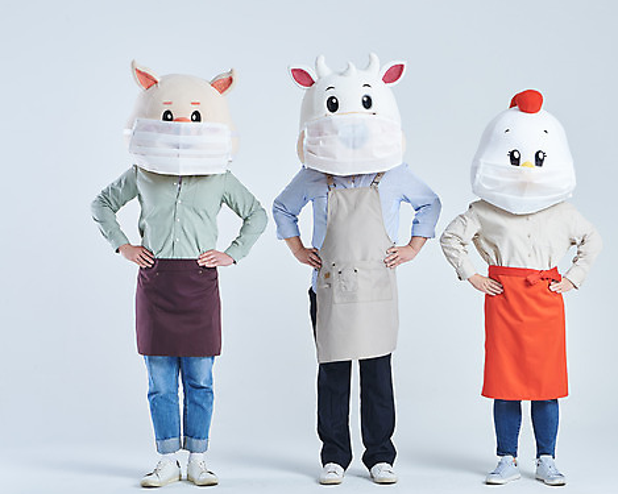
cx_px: 352
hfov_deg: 31.4
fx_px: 1097
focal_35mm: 60
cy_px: 246
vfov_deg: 25.4
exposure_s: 1/125
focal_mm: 50
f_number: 14
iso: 100
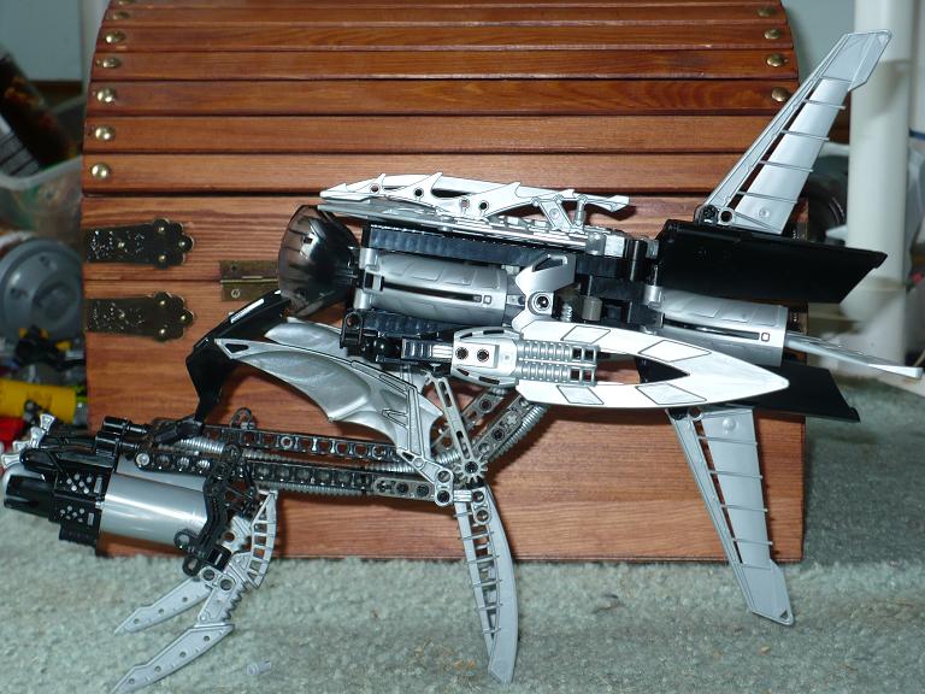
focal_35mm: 78
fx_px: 2084
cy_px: 347
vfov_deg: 18.9
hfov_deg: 25.0
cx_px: 462
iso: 100
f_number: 3.3
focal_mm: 12.9
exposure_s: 1/30
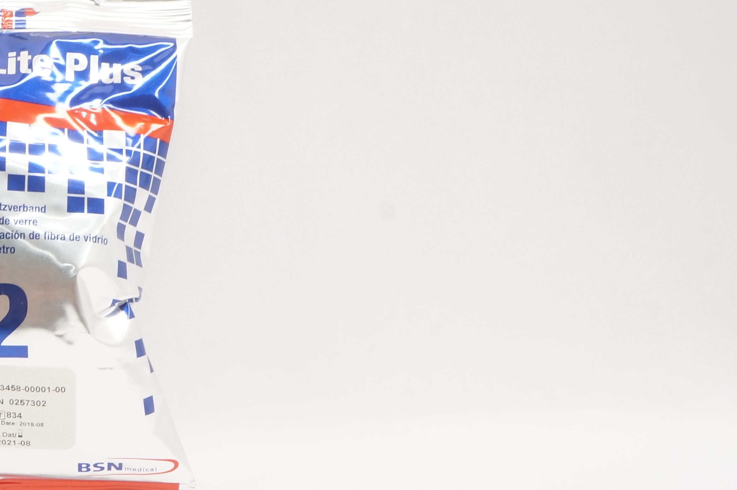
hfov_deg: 32.7
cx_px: 29
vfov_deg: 23.7
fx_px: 1166
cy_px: 263
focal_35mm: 57
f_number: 14
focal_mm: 18
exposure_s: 1/20
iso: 800
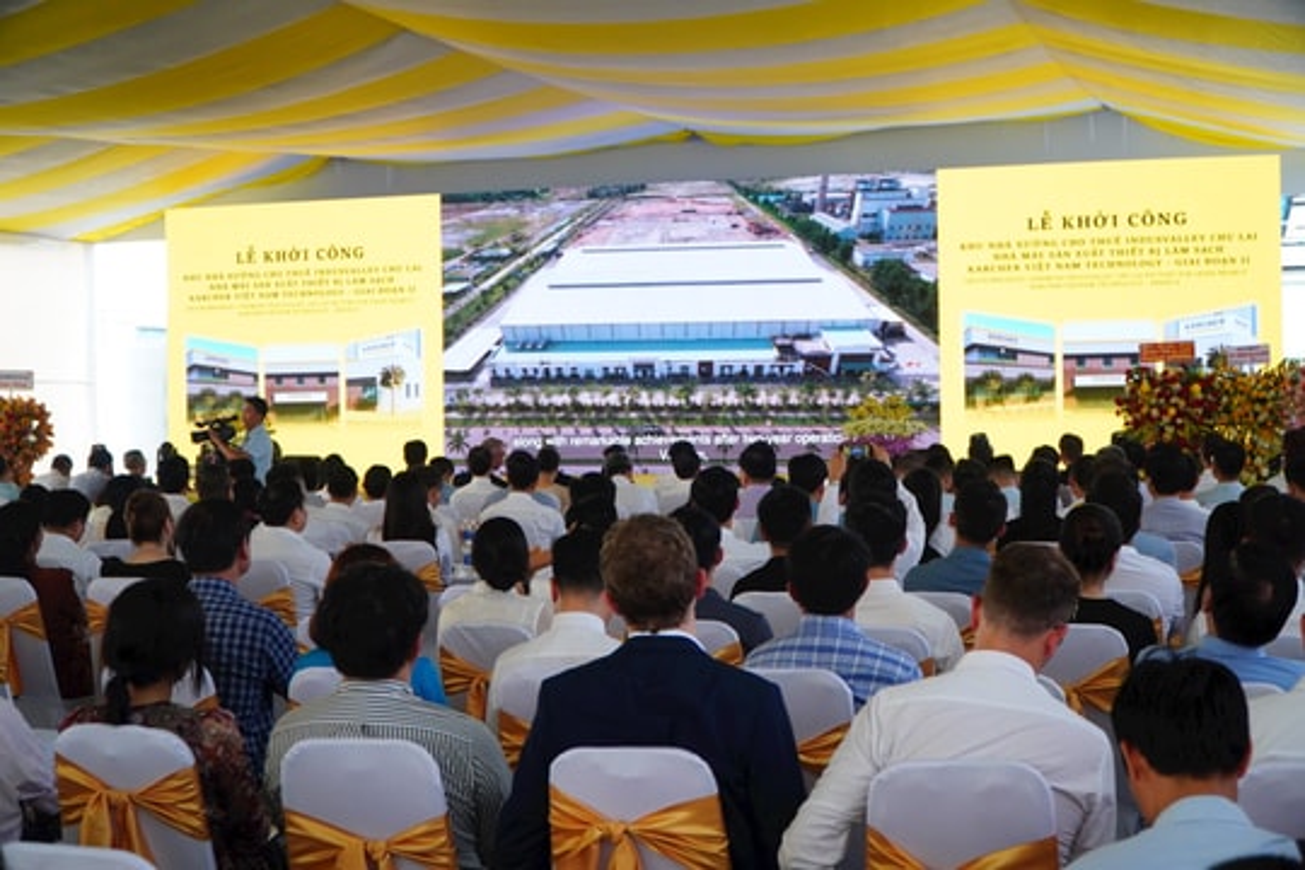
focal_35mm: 51
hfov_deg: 38.9
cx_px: 652
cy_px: 435
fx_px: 1849
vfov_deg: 26.5
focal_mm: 34
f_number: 4
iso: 1000
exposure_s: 1/250
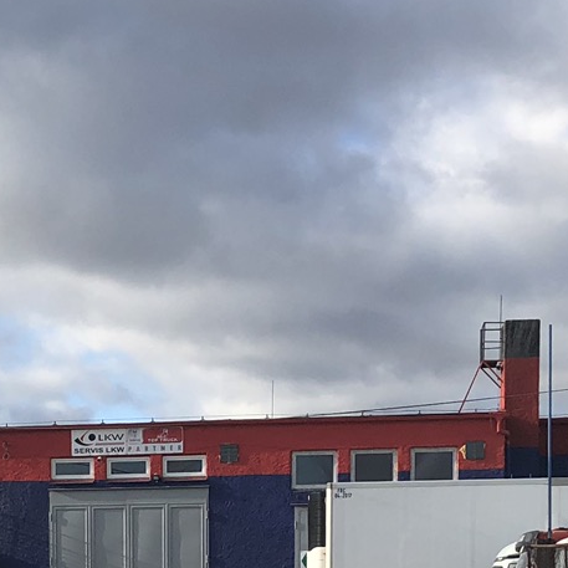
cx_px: 29
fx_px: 2061
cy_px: 718
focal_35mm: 111
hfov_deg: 15.5
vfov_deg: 15.0
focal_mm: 3.99
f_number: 1.8
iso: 20
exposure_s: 1/1919
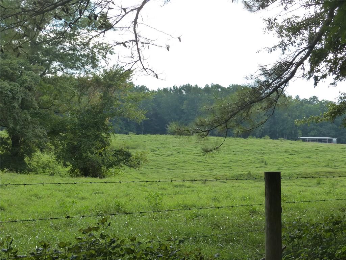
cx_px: 173
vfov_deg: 19.6
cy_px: 130
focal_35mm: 75
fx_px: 750
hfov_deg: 26.0
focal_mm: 13.5
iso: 160
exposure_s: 1/250
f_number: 4
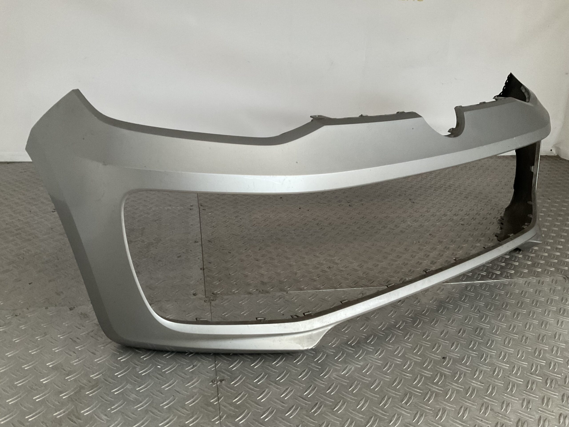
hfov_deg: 61.7
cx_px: 284
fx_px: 477
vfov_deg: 48.2
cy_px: 214
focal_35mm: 29
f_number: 1.8
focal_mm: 3
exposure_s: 1/33
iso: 250
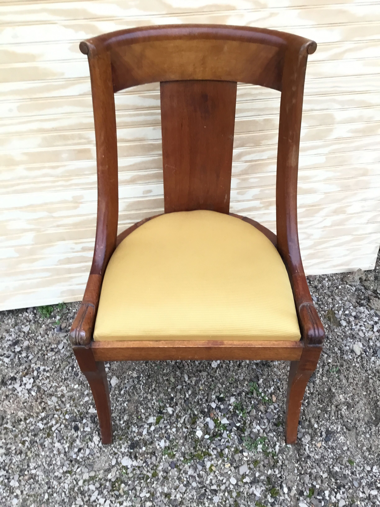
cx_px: 190
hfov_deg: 45.4
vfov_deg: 58.4
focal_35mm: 31
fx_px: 454
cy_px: 254
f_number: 2.4
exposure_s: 1/33
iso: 40
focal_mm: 3.3
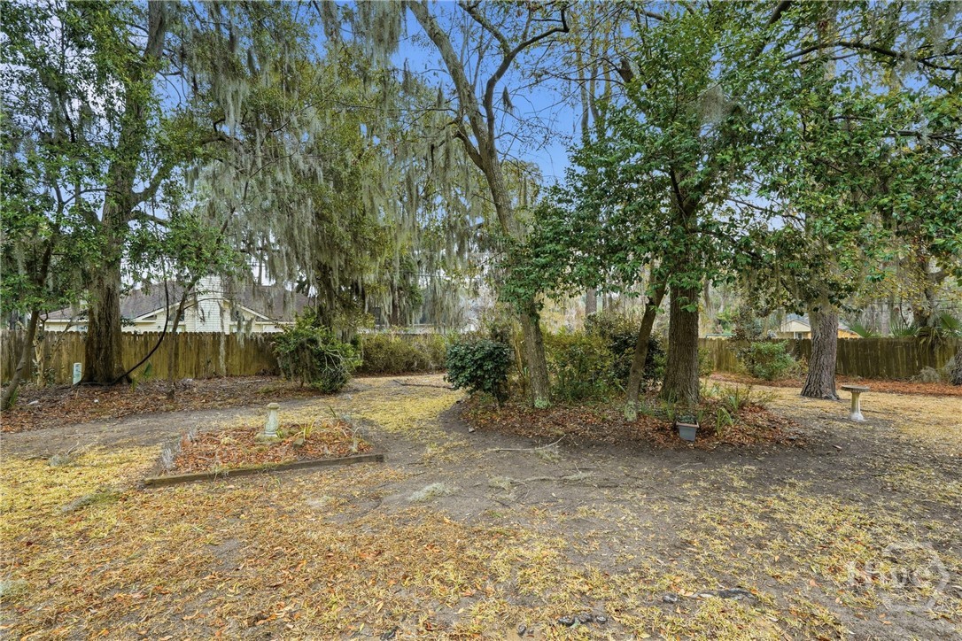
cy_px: 320
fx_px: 428
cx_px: 481
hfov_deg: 96.7
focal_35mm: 16
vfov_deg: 73.7
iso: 320
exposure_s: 1/250
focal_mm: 16
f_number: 9
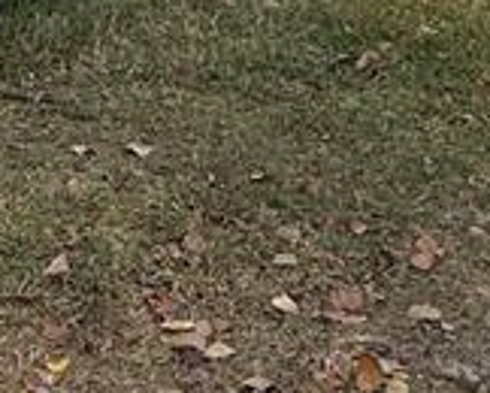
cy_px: -759
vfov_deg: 8.3
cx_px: 124
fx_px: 2323
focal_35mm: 160
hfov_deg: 12.0
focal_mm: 5.1
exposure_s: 1/1748
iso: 50
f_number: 1.6
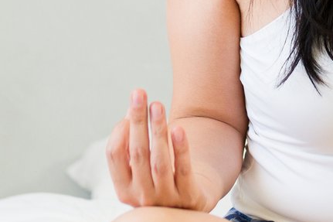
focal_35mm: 208
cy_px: -196
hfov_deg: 9.9
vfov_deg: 6.4
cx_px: 297
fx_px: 1923
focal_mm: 35
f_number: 1.8
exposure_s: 1/160
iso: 640
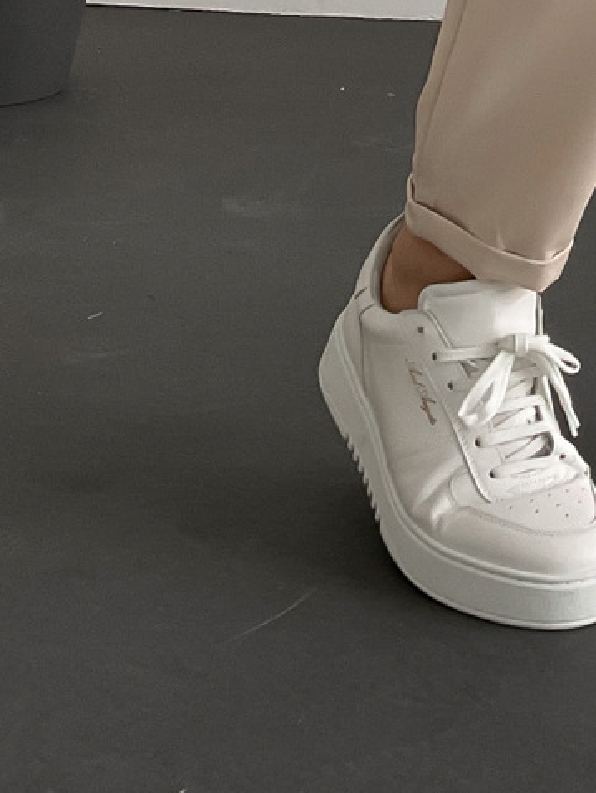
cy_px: -350
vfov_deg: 18.3
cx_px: 847
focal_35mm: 97
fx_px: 2225
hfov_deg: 14.4
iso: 64
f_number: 1.8
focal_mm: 3
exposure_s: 1/120
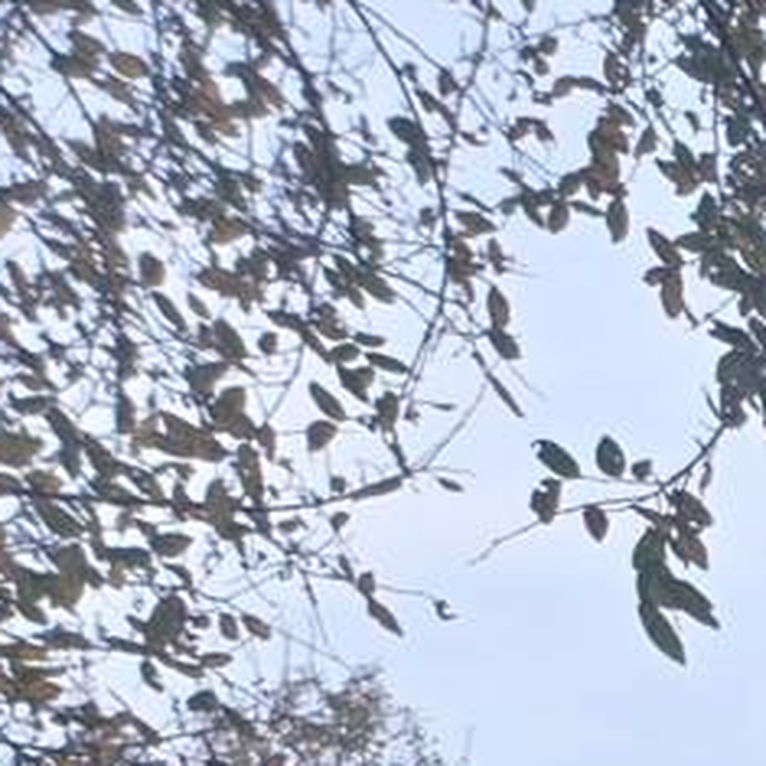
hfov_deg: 7.4
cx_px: 2927
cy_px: 2425
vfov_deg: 8.2
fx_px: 4431
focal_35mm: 177
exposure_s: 1/323
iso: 25
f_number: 1.8
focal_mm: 5.4
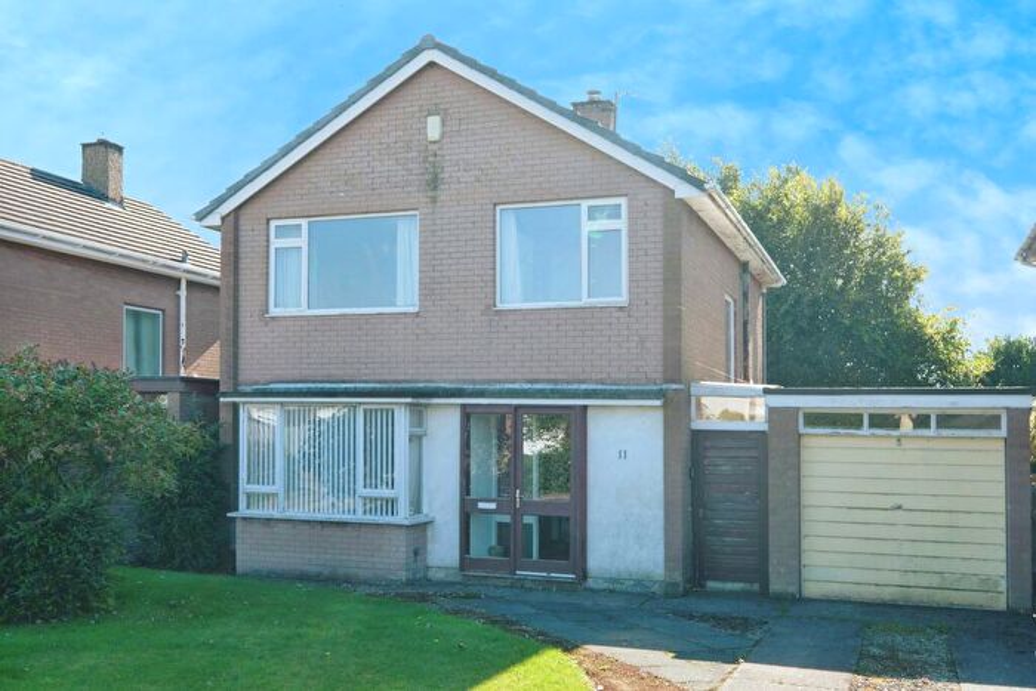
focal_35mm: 36
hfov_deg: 53.1
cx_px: 518
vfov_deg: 36.9
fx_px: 1036
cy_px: 346
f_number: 9
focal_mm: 24
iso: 250
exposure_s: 1/125
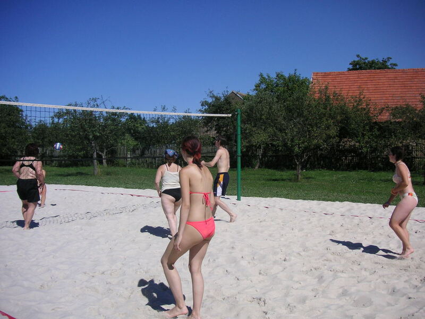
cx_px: 212
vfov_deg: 38.7
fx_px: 454
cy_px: 160
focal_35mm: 37
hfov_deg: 50.1
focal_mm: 6.1
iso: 50
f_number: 6.7
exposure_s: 1/350
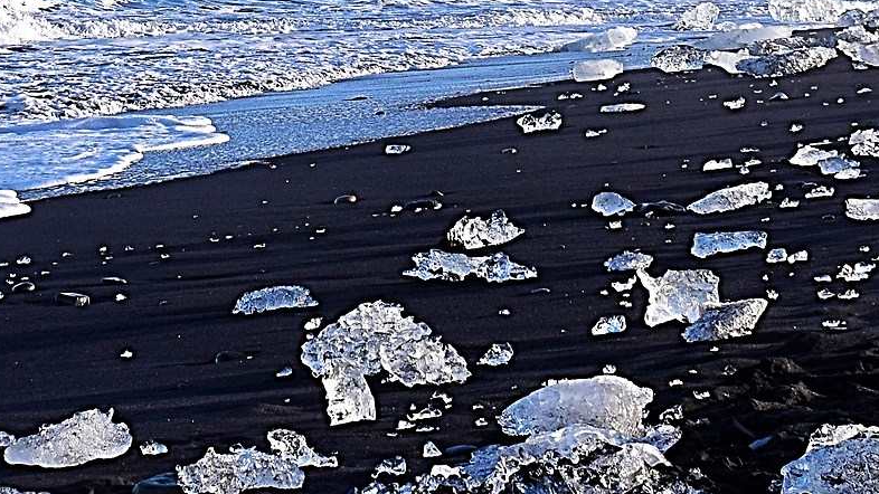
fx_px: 3020
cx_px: 220
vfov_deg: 9.1
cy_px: -221
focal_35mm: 130
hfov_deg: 16.5
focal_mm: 27
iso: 400
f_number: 11
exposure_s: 1/500
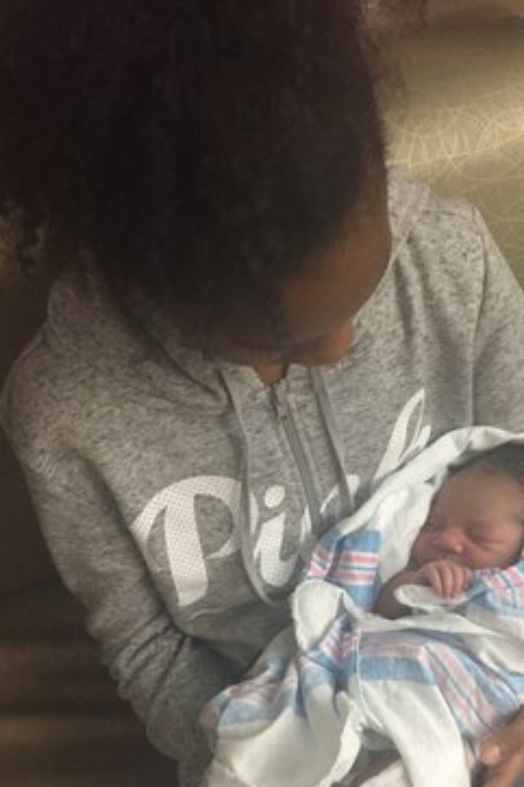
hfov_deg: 33.0
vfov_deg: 47.8
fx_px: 874
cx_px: 359
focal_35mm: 40
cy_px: 517
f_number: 2.2
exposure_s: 1/20
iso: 250
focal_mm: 4.15
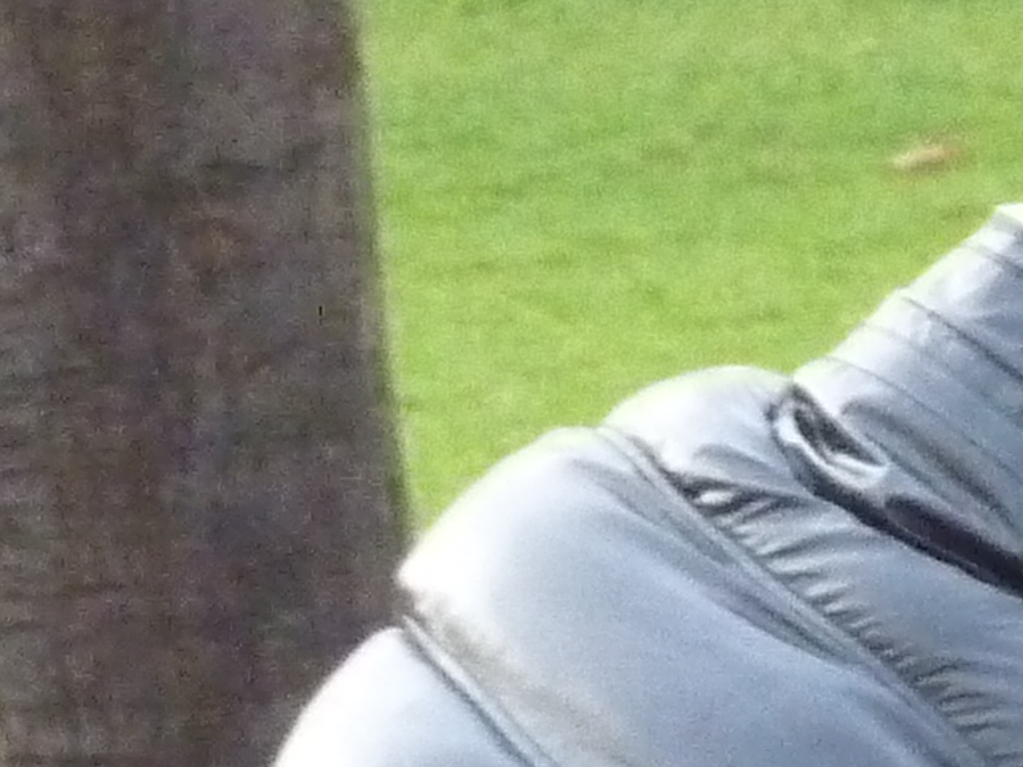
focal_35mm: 844
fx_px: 24938
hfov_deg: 2.3
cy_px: 1163
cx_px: 1429
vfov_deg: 1.8
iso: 800
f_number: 4.5
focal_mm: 24.1
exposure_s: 1/13
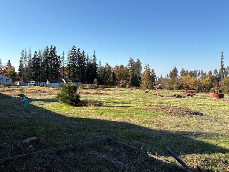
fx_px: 199
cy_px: 81
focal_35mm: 30
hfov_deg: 59.8
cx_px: 103
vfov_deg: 46.8
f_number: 1.6
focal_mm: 5.96
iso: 50
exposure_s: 1/2639
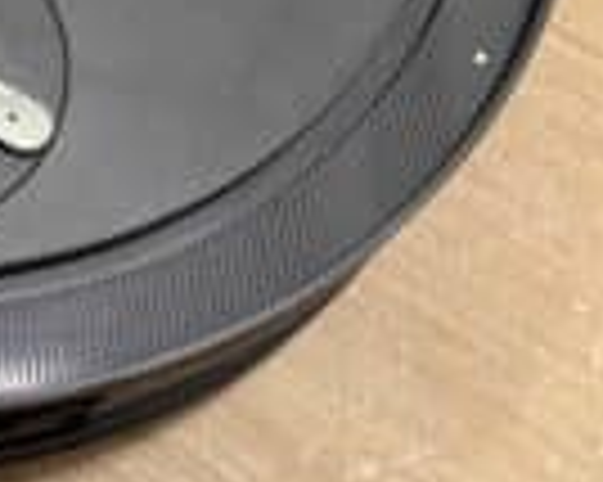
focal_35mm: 74
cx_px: -162
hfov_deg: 23.1
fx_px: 1320
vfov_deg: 19.4
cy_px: -113
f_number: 1.6
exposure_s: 1/50
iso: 200
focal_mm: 5.96
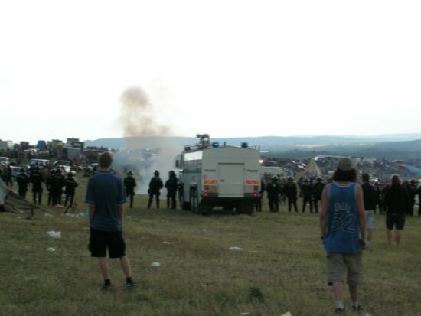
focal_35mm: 105
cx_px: 210
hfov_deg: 18.7
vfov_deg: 14.1
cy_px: 158
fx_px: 1278
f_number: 4.9
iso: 71
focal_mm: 16.2
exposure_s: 1/61.4
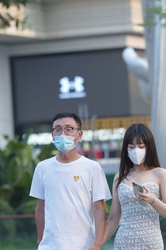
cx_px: 135
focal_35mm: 256
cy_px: 226
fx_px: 1770
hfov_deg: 5.4
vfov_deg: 8.0
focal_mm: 135
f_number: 3.2
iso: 320
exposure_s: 1/500
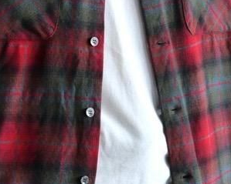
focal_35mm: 256
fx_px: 1750
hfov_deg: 7.5
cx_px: 72
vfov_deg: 6.0
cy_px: 55
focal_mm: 46
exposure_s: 1/100
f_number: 3.9
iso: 1250
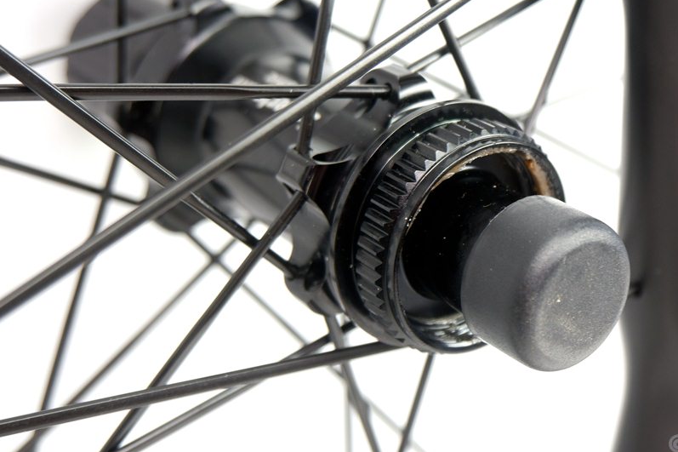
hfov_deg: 32.8
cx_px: 397
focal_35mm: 61
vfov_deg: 22.2
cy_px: 157
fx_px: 1149
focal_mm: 24.9
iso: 320
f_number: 4.4
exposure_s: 1/38
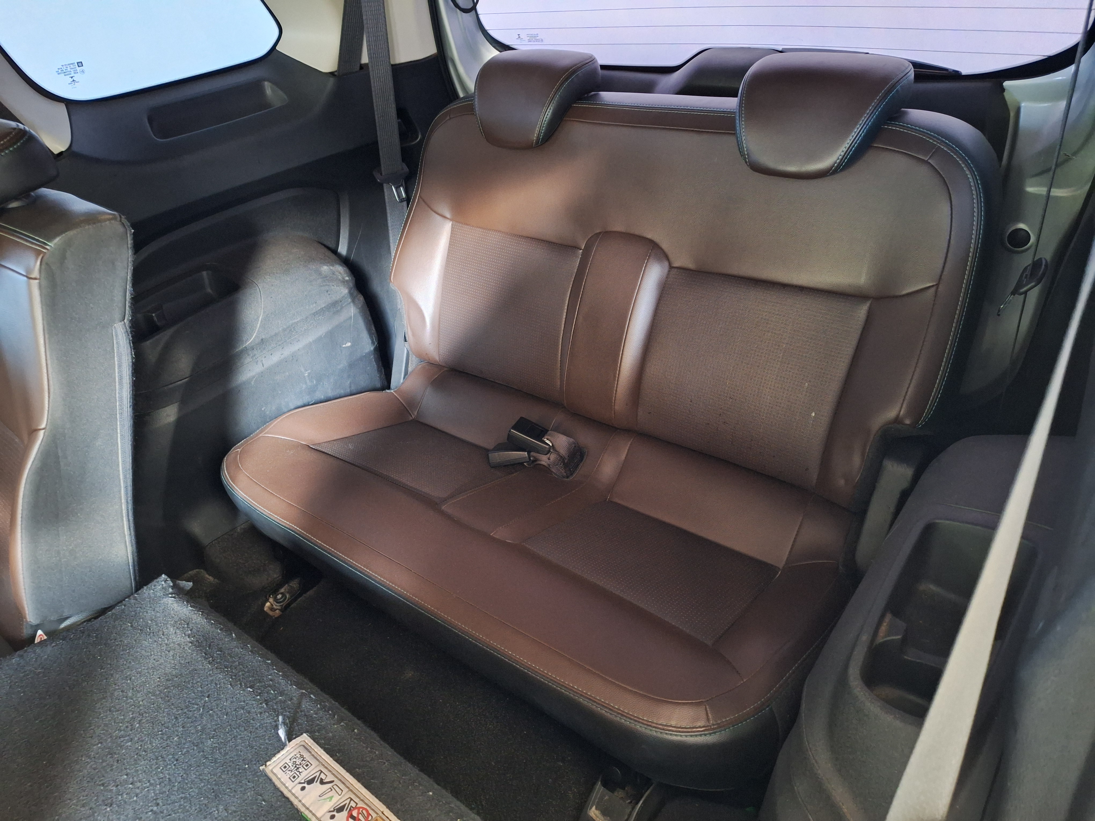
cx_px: 548
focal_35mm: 23
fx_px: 728
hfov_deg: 73.9
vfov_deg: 58.9
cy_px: 410
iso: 1000
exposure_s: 1/20
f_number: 1.8
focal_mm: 5.54
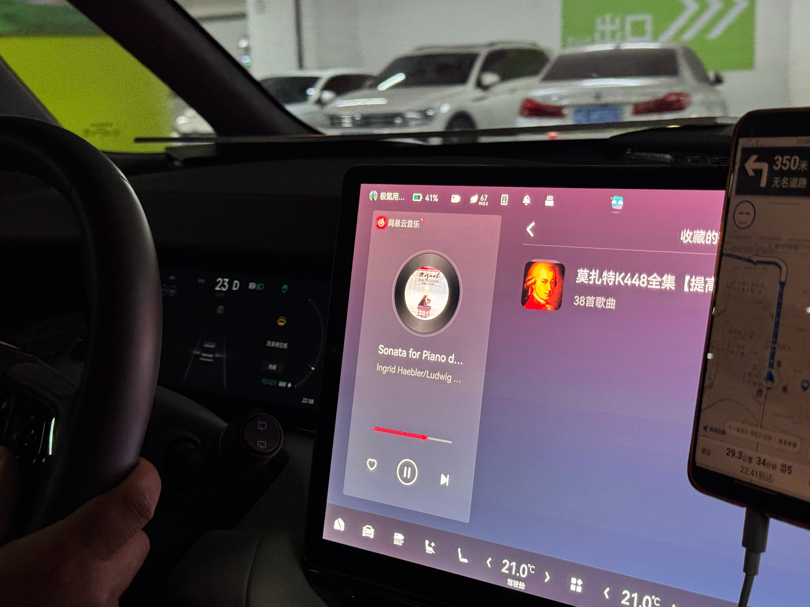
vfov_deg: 29.7
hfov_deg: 38.9
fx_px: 1147
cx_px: 409
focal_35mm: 49
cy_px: 301
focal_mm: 6.76
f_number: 1.78
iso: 250
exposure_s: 1/50
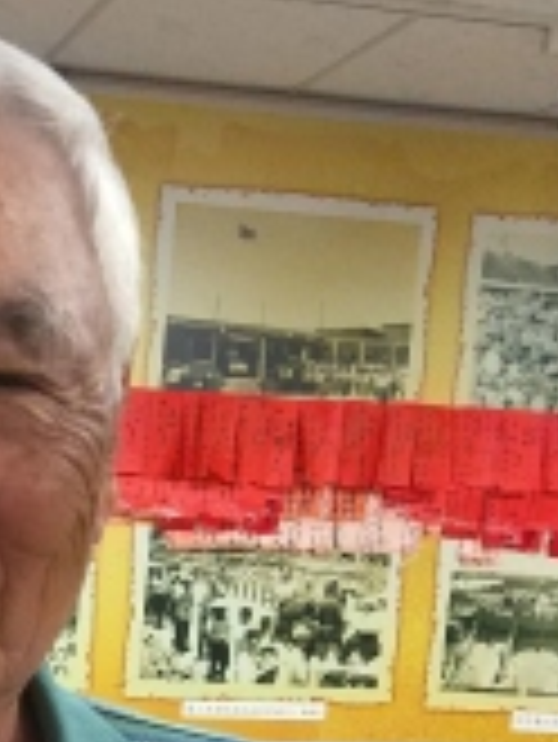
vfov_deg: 26.9
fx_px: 1438
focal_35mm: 67
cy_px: 787
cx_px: -166
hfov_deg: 20.1
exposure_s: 1/60
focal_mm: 4.06
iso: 800
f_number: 2
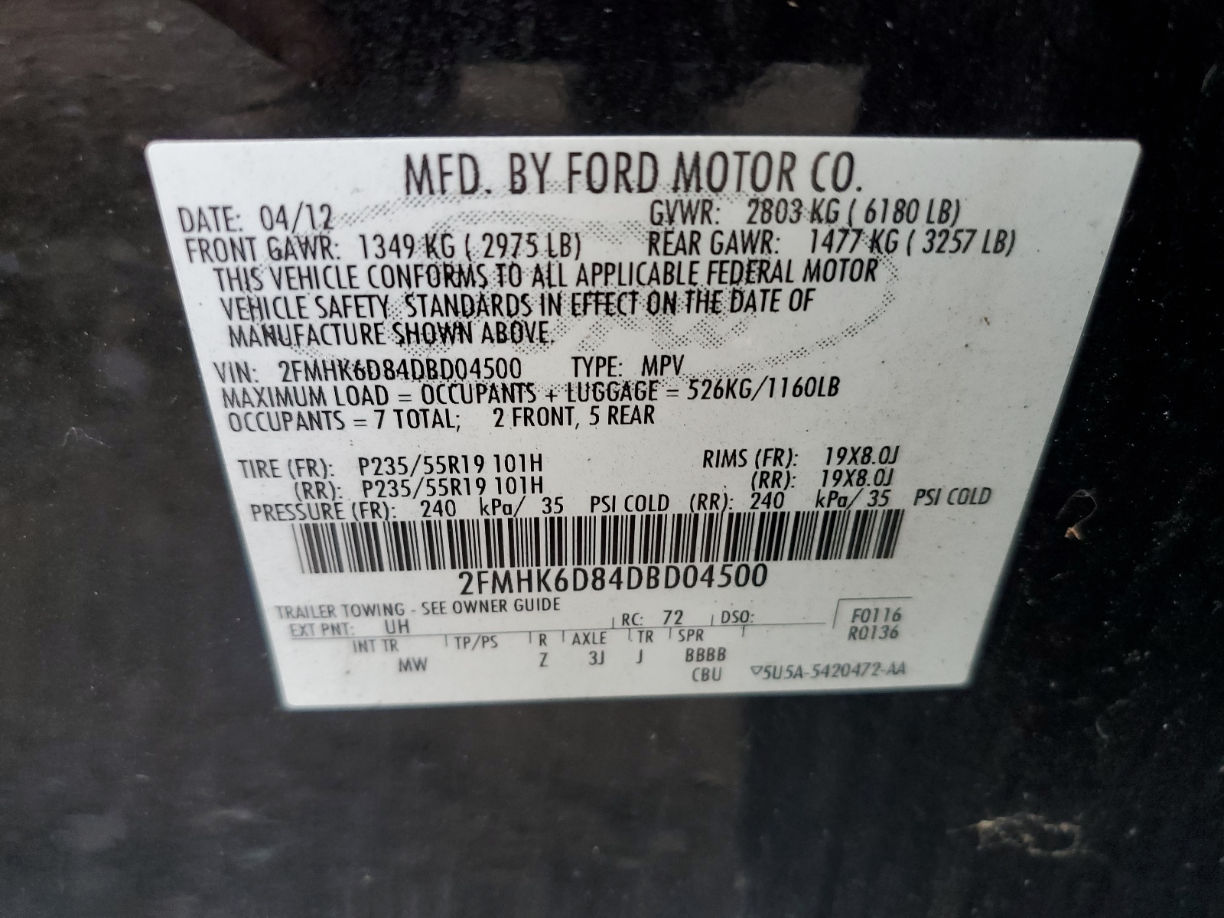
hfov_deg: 67.3
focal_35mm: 26
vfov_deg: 53.1
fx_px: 919
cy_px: 459
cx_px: 612
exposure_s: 1/60.2
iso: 74
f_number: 1.5
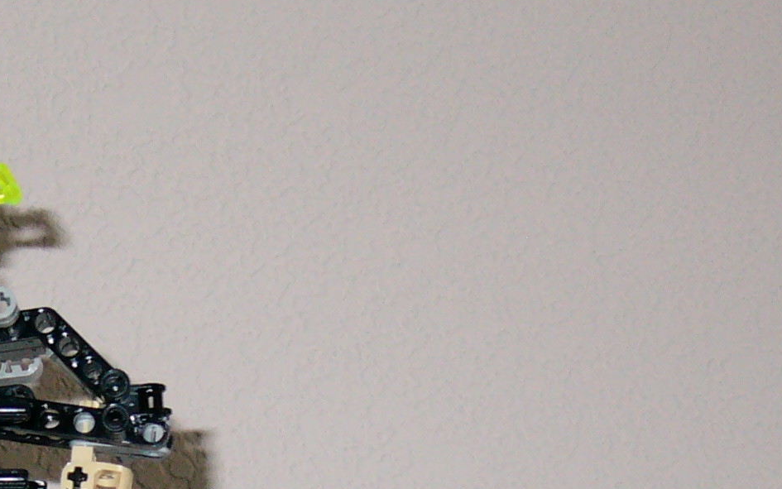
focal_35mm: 155
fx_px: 3304
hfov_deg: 13.3
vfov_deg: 8.4
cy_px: 583
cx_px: -23
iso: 200
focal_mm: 10
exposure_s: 1/60
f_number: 3.7
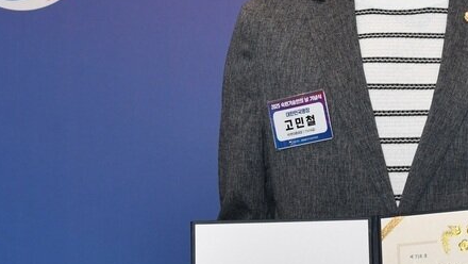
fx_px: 1862
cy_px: 95
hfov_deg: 13.8
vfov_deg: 8.1
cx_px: 586
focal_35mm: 150
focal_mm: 45
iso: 1250
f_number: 7.1
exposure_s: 1/160
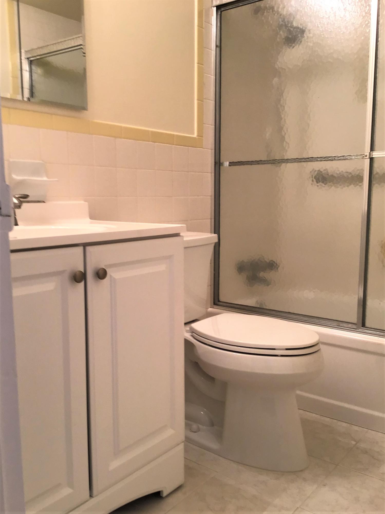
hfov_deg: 45.4
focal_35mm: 31
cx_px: 192
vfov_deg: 58.4
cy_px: 257
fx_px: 460
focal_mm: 3.3
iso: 40
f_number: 2.4
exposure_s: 1/30
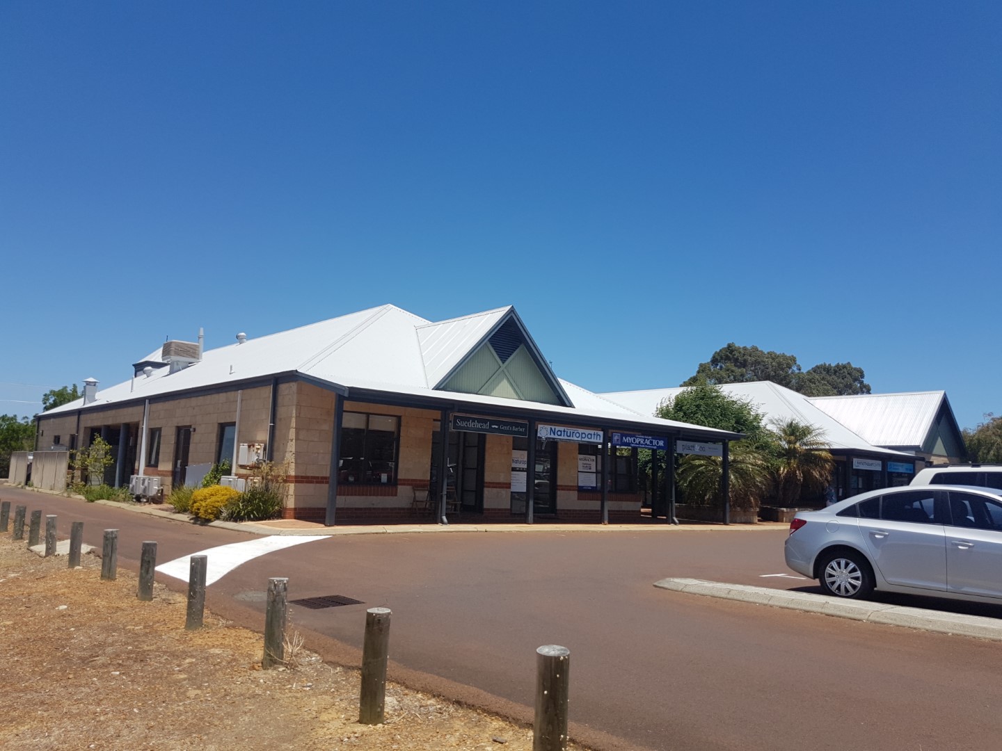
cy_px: 376
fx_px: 753
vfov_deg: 53.1
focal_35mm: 26
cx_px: 501
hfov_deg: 67.3
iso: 40
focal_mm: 4.2
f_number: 1.7
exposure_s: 1/2912
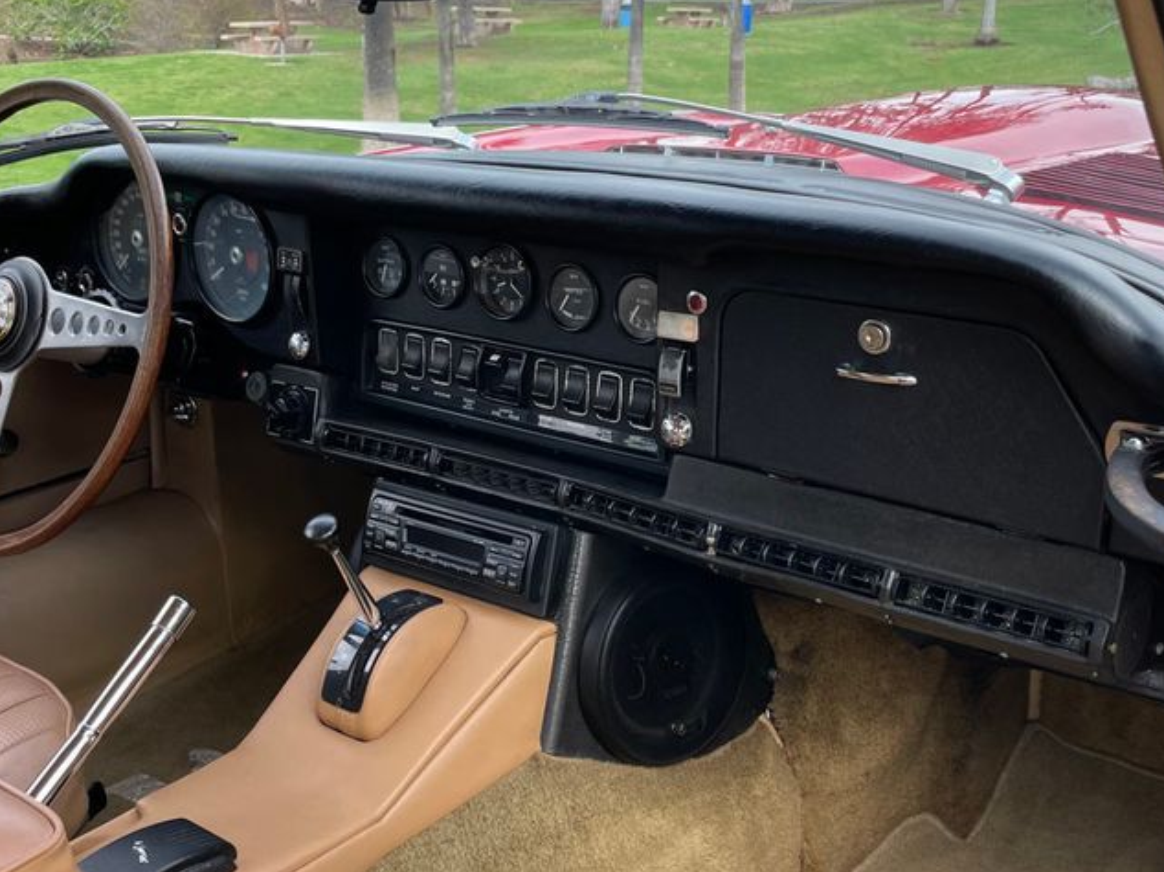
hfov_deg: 44.8
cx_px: 569
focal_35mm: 42
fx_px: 1412
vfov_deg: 34.3
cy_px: 466
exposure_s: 1/749
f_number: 1.6
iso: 50
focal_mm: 4.2
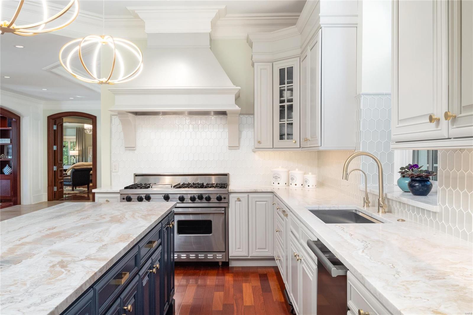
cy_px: 158
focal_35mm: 30
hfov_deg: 61.9
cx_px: 236
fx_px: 394
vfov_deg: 43.6
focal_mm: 15
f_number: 8
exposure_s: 1/4
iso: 400
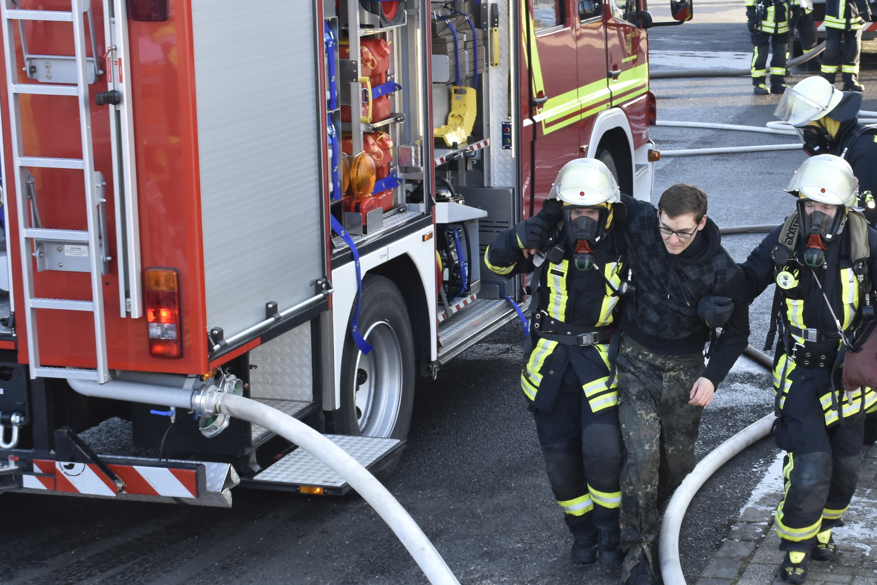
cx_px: 713
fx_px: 2119
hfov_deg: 23.0
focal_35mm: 87
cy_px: 324
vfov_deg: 15.7
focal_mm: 30
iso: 800
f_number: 8
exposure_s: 1/250
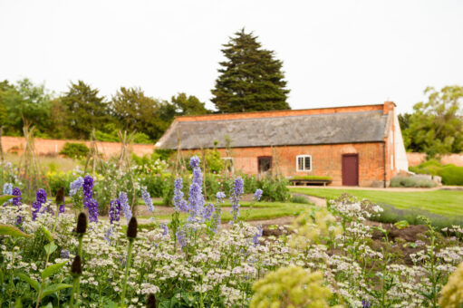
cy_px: 154
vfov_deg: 26.0
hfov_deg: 38.2
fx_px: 668
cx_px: 232
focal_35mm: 52
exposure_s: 1/320
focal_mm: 52
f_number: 4
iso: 400
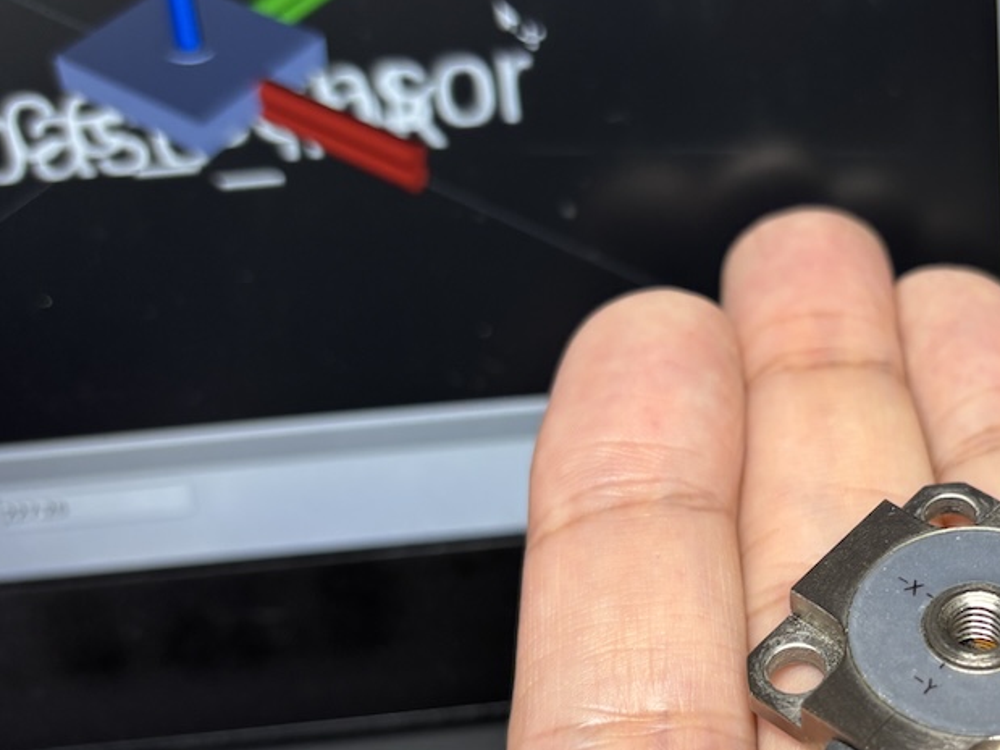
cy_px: 514
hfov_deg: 44.3
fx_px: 1213
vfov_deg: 34.0
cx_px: 653
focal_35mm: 42
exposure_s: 1/82
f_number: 1.6
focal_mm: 5.96
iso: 64
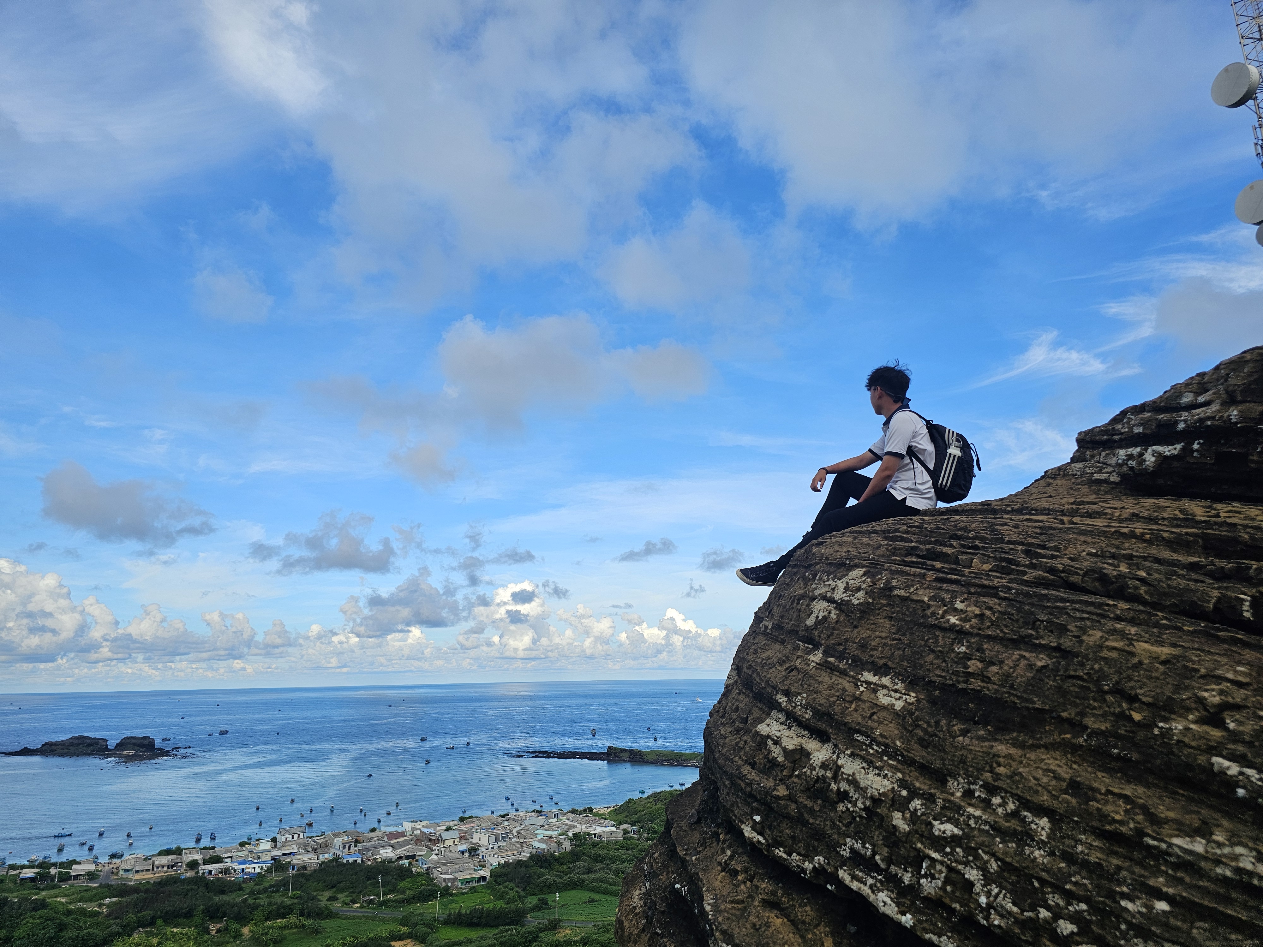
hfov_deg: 73.9
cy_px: 474
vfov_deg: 58.9
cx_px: 632
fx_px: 839
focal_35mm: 23
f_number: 1.7
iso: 20
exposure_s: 1/1070
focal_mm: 6.3
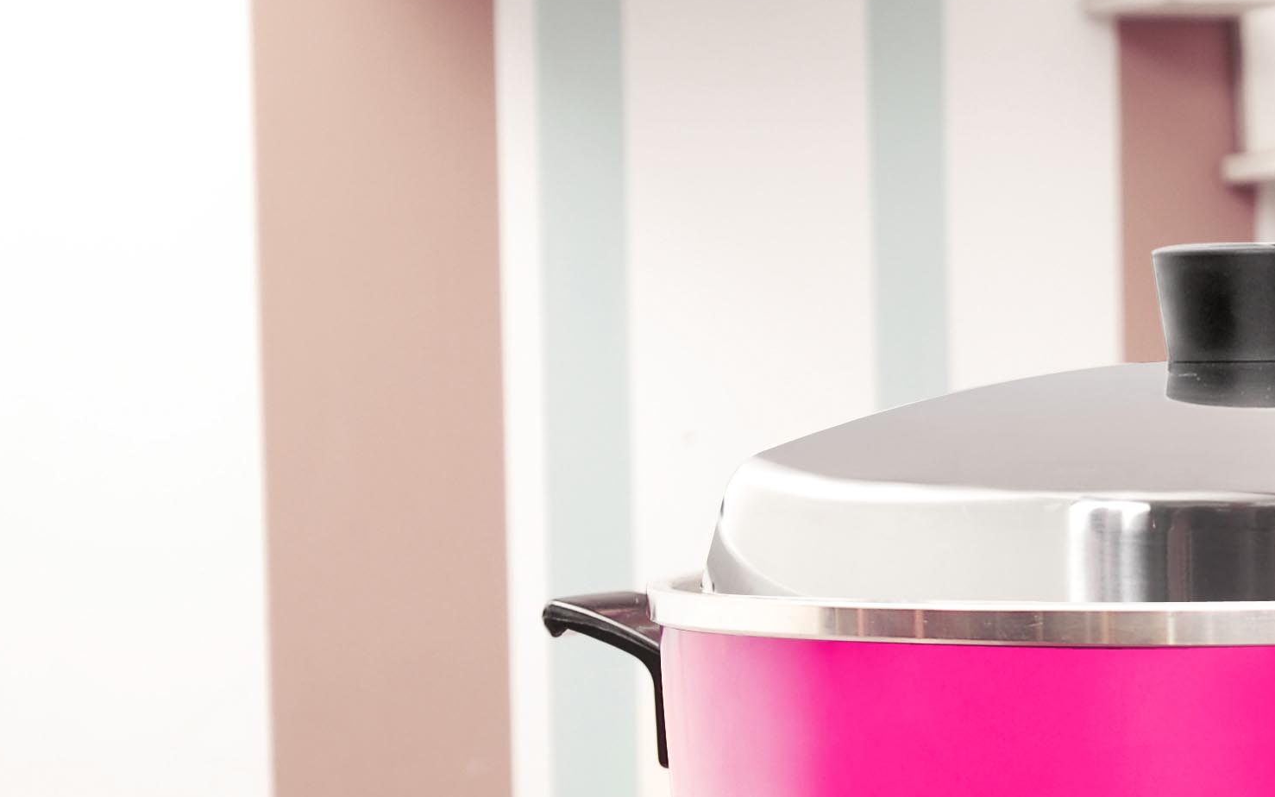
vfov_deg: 9.3
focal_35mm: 140
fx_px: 4877
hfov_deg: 14.6
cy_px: 788
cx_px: 1302
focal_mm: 35
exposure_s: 1/60
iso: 100
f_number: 5.6
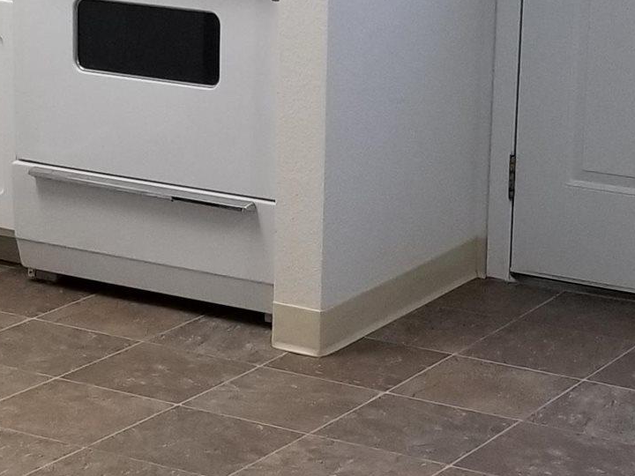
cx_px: 298
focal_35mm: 111
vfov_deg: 13.3
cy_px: 110
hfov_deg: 17.7
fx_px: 2036
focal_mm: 4.3
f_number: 1.7
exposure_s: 1/60
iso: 160
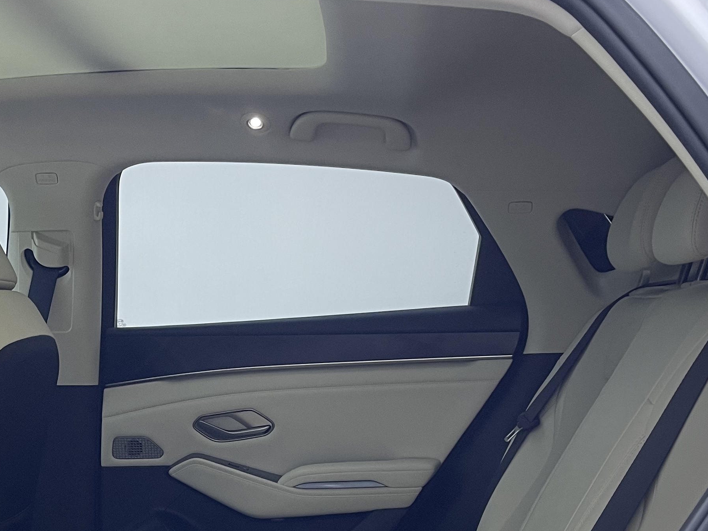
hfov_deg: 33.8
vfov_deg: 25.1
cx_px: 202
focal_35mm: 56
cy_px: 507
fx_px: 1145
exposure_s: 1/50
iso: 80
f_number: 1.6
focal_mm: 5.1
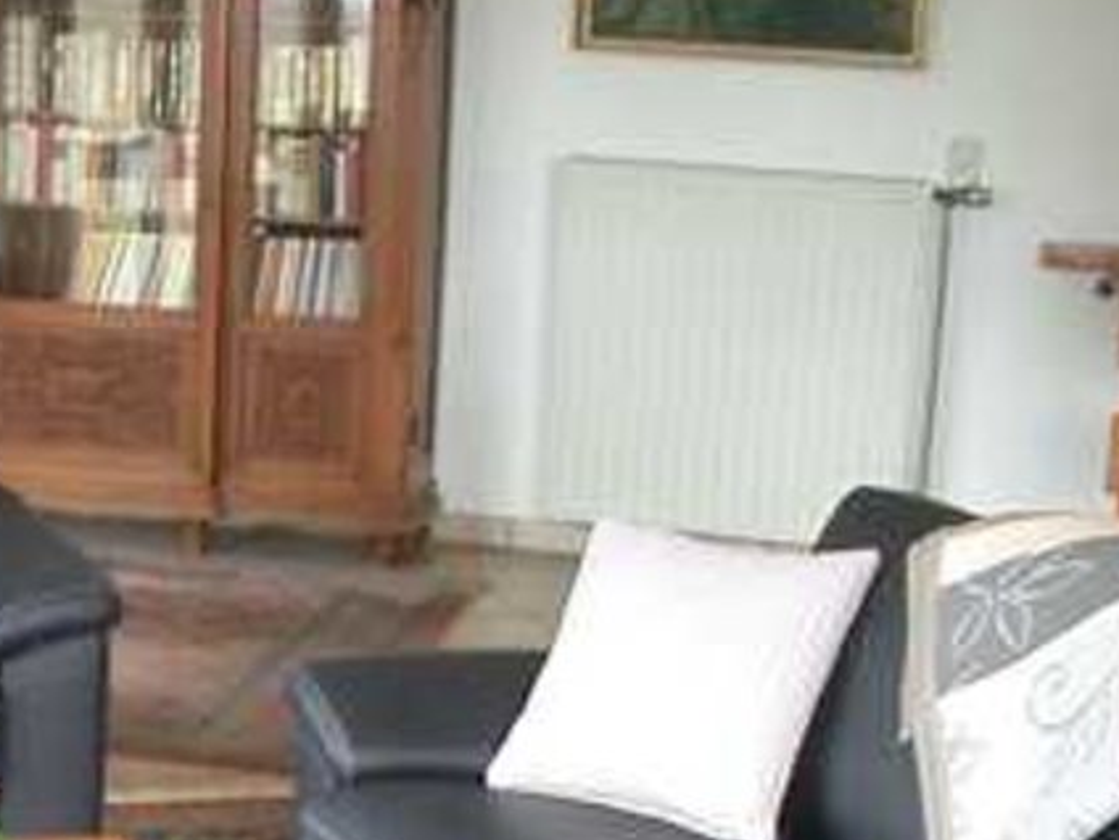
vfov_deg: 14.6
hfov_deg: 19.3
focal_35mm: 99
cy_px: 882
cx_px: 3
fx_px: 3200
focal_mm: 5.8
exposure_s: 1/40
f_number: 2.6
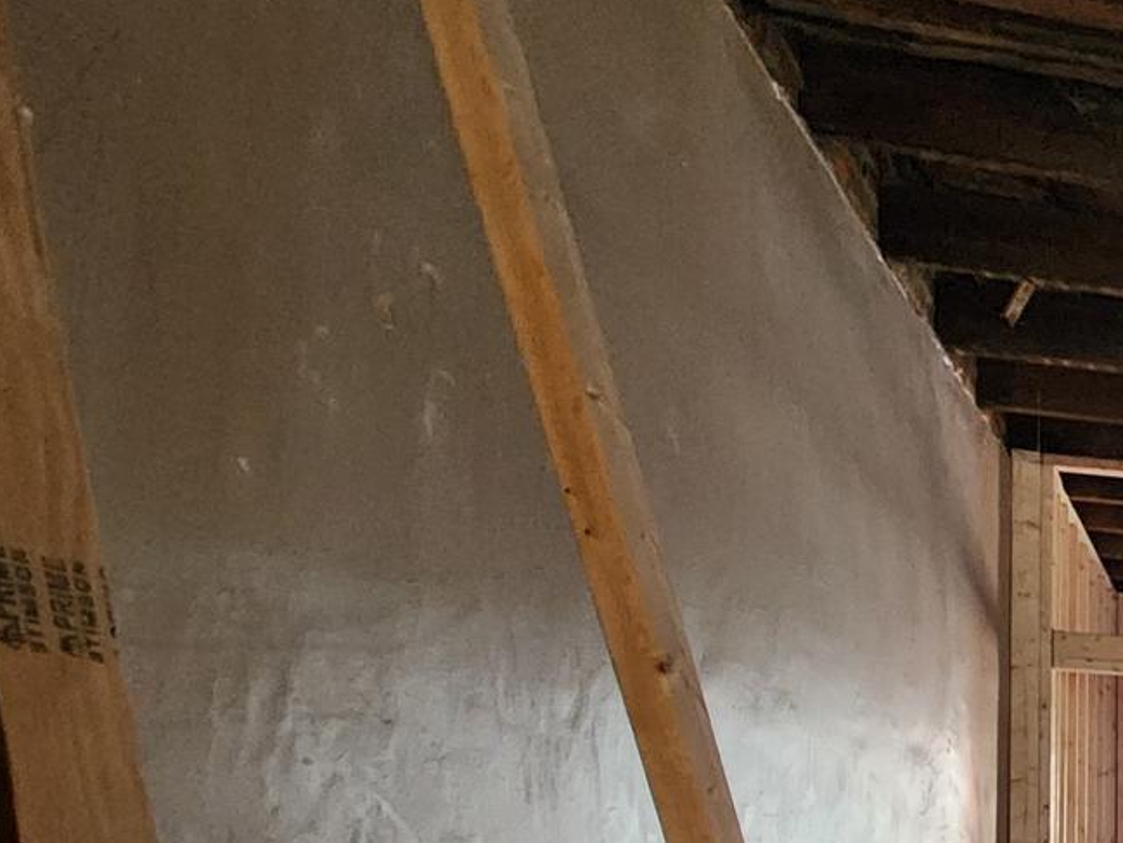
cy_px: 902
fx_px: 1330
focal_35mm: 41
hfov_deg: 28.4
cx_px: 1706
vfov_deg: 31.6
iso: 500
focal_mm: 2.2
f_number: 2.2
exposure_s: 1/30
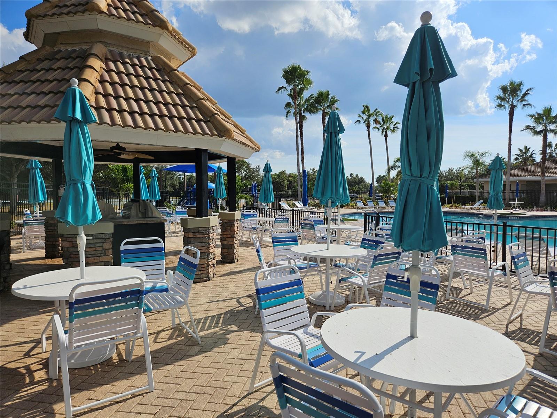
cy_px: 209
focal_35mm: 23
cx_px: 278
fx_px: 370
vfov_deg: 58.9
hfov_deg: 73.9
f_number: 1.8
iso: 25
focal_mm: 5.4
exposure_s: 1/3913
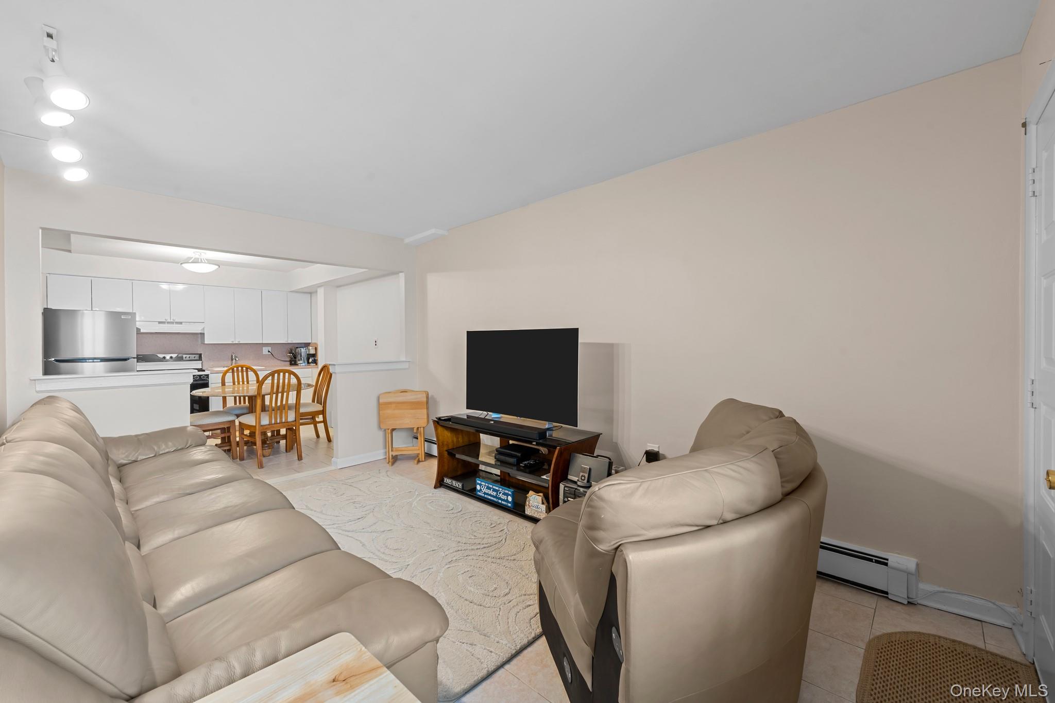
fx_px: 410
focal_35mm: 14
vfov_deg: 81.2
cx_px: 528
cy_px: 352
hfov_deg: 104.3
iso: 250
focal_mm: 14
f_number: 10
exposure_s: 1.3
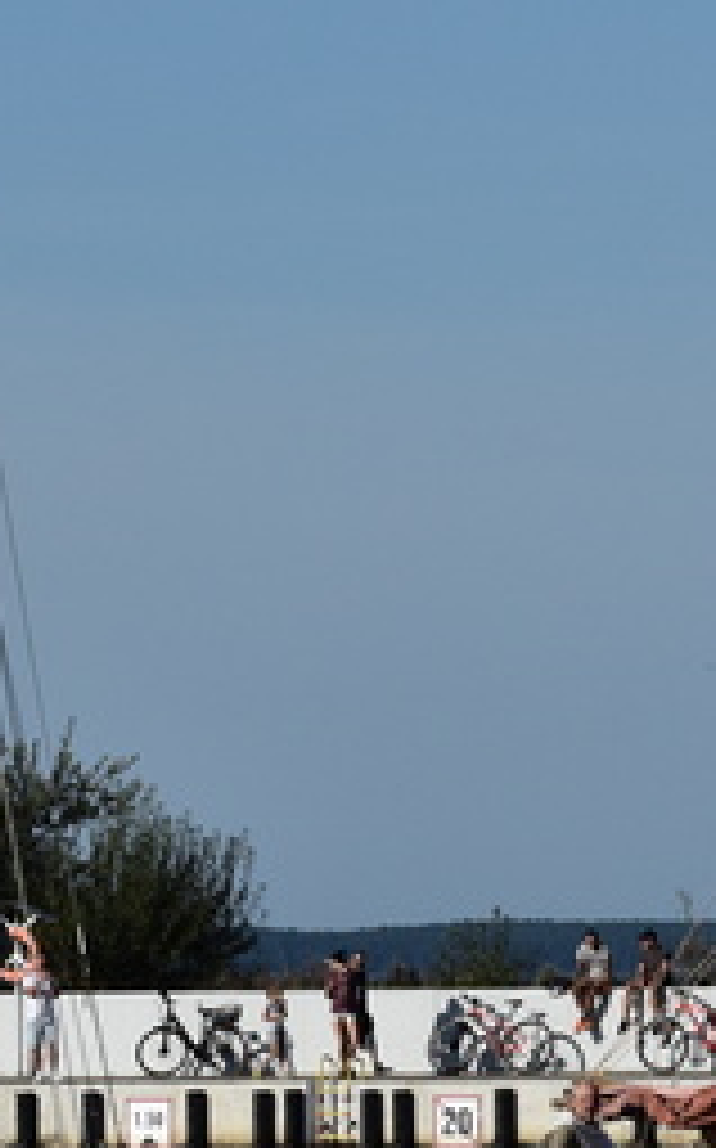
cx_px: 772
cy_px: 914
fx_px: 12822
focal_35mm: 410
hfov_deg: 3.2
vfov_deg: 5.1
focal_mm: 80
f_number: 9
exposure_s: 1/1250
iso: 100
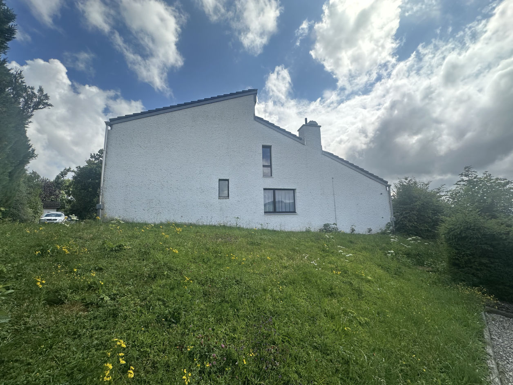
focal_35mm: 14
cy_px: 192
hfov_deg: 102.1
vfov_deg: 85.7
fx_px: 207
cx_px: 256
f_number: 2.2
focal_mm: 2.22
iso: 50
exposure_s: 1/1887
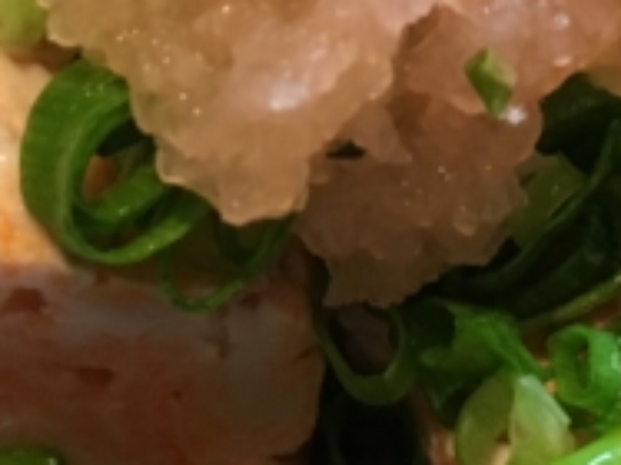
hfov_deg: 15.9
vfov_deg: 11.9
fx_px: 2223
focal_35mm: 124
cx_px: 315
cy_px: 76
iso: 200
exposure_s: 1/33
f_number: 2.2
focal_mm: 4.15
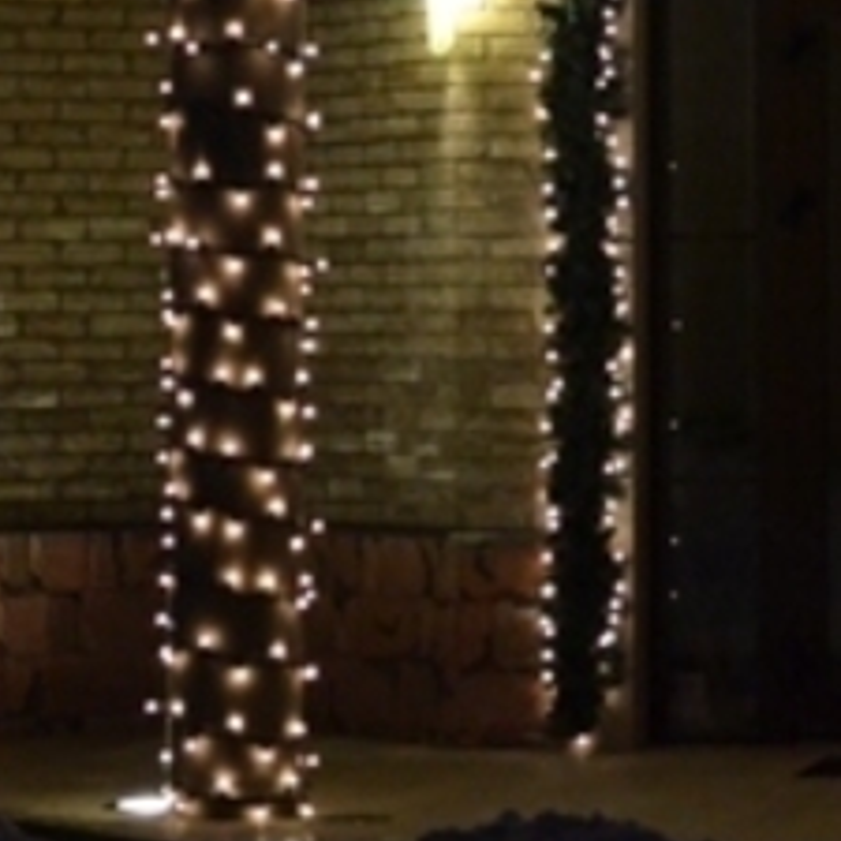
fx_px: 5222
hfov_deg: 9.1
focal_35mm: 190
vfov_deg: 9.2
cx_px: 1078
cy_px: 114
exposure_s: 1/30
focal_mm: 42
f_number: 5.3
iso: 2500
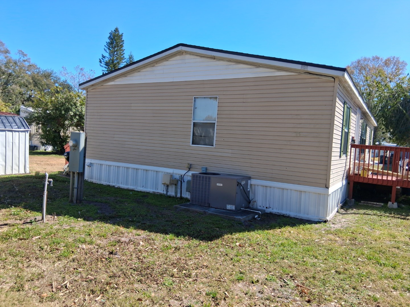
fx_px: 308
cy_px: 154
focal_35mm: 26
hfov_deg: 67.3
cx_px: 205
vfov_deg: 53.1
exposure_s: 1/463
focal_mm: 3.98
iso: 25
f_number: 1.8
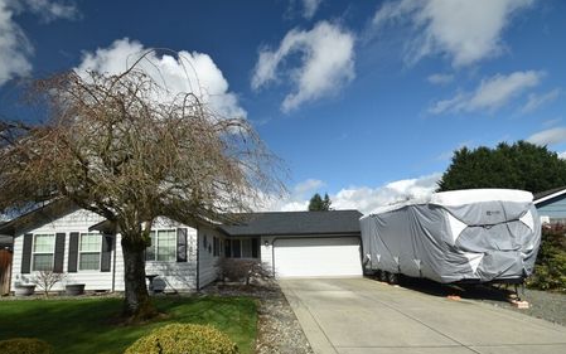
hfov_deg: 94.0
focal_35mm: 17
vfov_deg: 67.5
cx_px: 252
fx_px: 262
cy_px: 208
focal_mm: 10
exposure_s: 1/250
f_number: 8
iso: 160
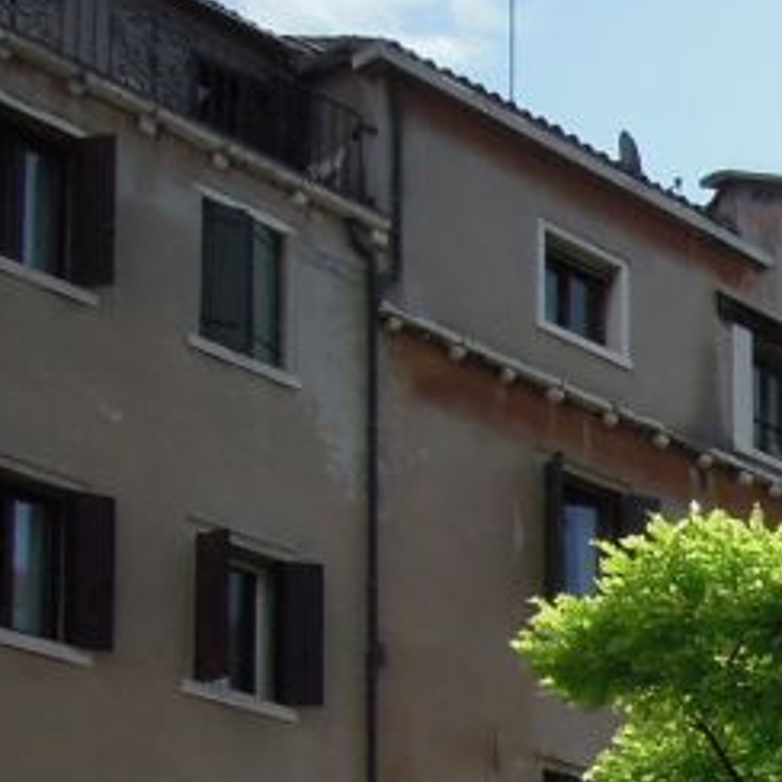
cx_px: 1404
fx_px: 2275
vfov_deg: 17.4
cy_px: 1192
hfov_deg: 16.4
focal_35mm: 89
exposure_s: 1/1250
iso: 160
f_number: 4
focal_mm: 4.3
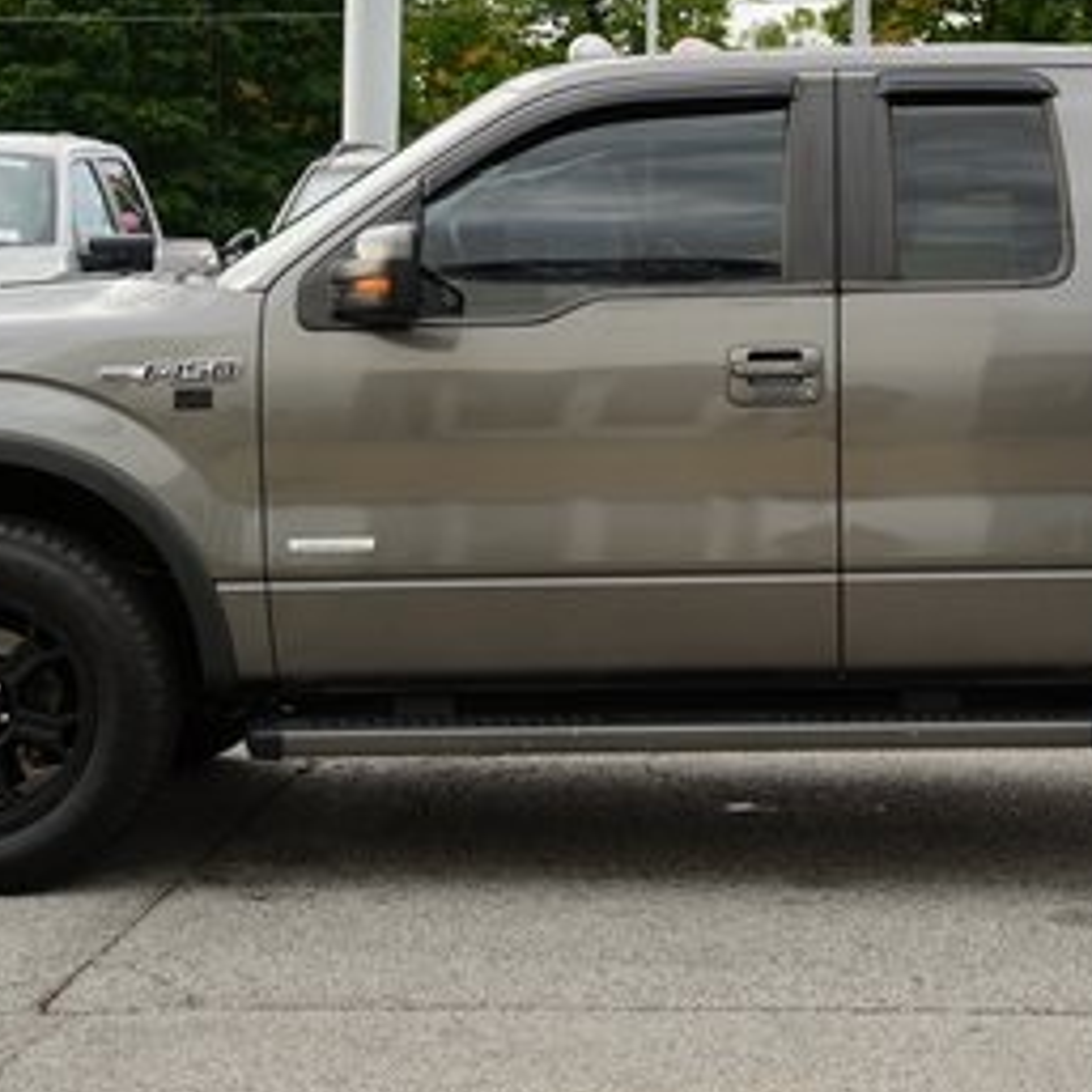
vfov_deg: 19.4
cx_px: 884
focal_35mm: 89
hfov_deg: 19.3
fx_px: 3176
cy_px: 329
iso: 100
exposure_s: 1/80
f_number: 7.1
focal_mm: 42
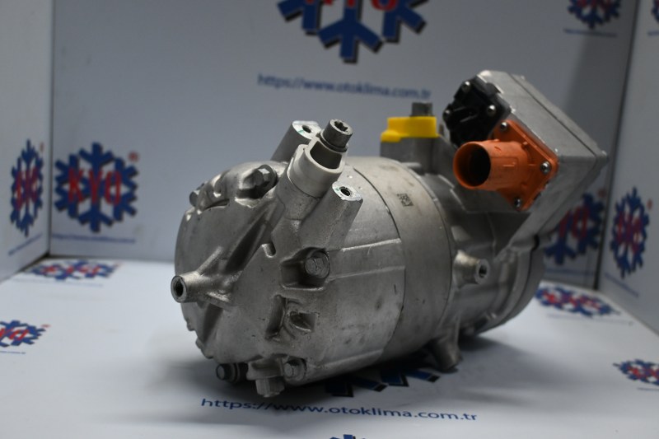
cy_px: 220
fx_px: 755
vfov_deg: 32.4
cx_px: 330
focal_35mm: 41
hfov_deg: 47.2
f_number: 4.5
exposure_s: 1/125
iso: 800
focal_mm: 27.5
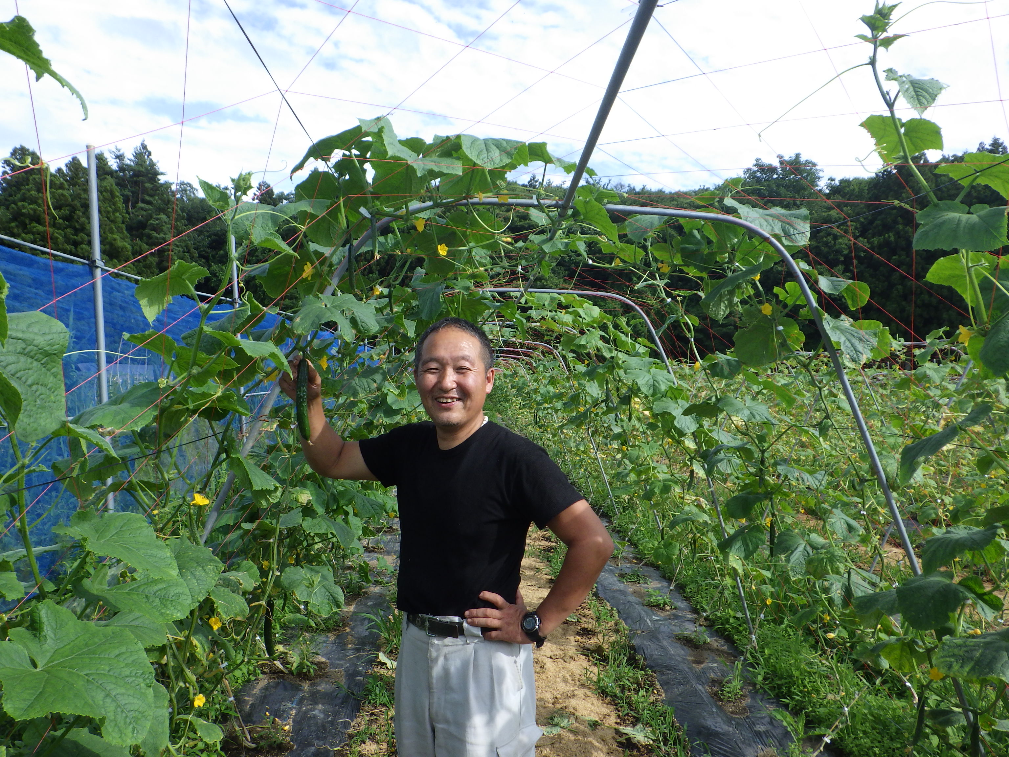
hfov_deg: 63.4
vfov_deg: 49.7
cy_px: 378
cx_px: 504
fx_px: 816
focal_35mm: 28
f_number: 4.2
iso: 125
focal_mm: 5
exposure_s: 1/500
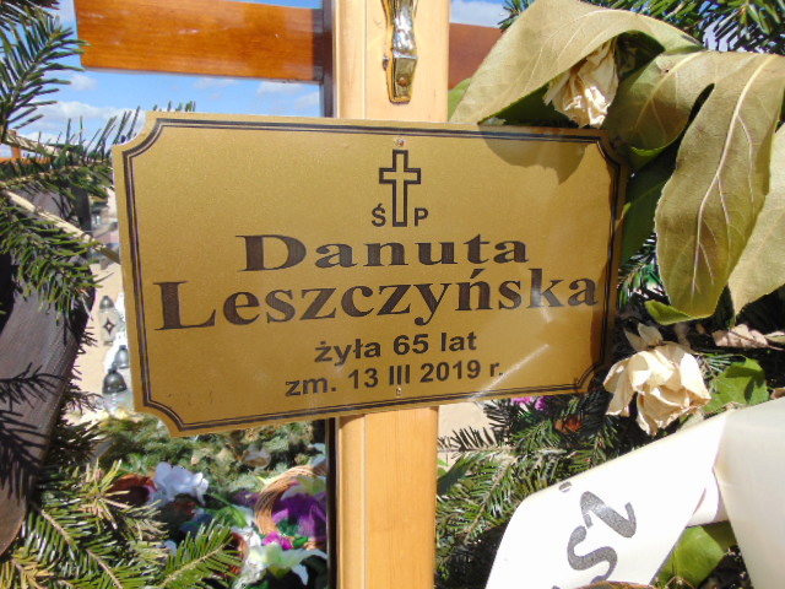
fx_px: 567
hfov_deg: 69.4
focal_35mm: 25
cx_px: 392
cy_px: 294
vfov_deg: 54.9
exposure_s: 1/250
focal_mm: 4.5
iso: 80
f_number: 7.7
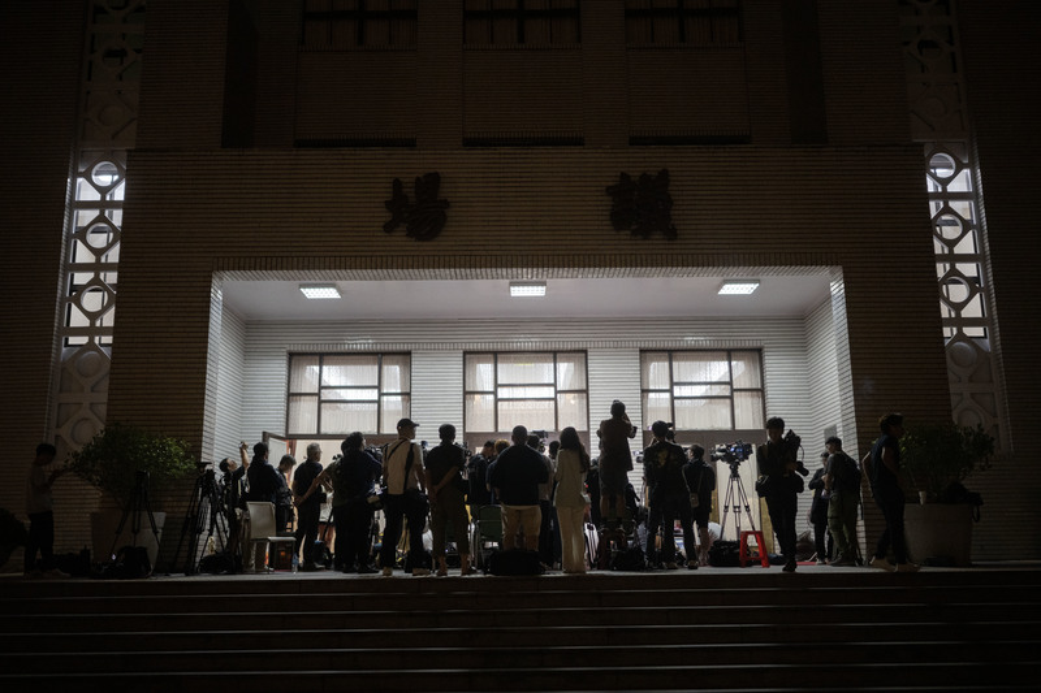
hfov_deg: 54.4
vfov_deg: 37.8
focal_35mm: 35
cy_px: 346
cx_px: 520
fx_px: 1012
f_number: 1.8
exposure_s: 1/200
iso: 1250
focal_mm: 35
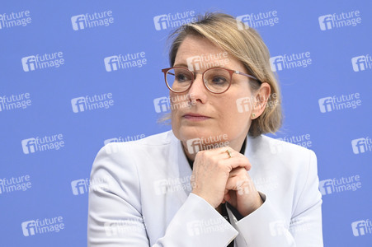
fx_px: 1652
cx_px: 186
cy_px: 124
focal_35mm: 160
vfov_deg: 8.6
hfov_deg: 12.8
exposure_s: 1/320
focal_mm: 160
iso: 4000
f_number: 6.3
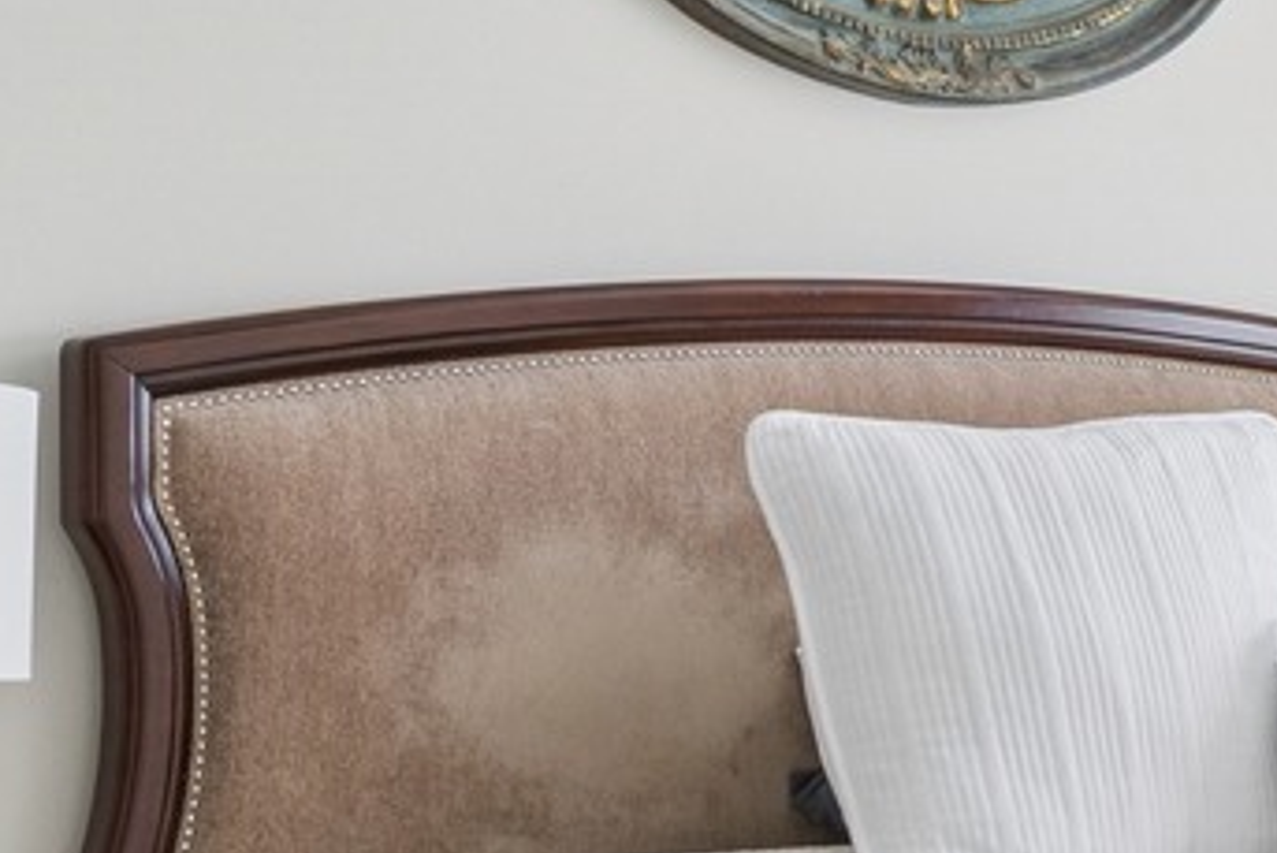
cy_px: 659
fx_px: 3016
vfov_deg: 16.0
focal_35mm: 85
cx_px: 1876
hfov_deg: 20.6
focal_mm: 12
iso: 250
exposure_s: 1/25
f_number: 8
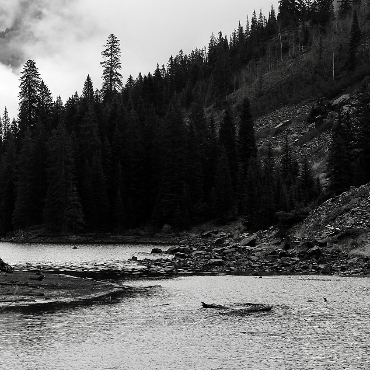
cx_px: -79
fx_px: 1778
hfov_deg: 11.6
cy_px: 223
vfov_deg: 11.9
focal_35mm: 147
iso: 200
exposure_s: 1/640
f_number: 6.4
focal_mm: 40.7
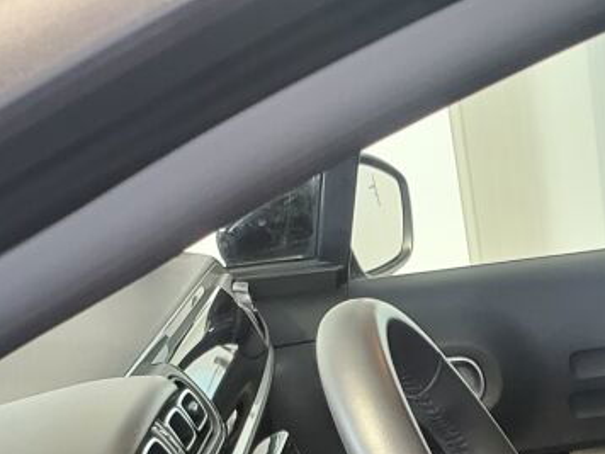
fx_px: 1608
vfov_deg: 14.1
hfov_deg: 19.5
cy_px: 840
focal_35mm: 92
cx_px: 805
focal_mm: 5
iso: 640
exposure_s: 1/50
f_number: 1.8
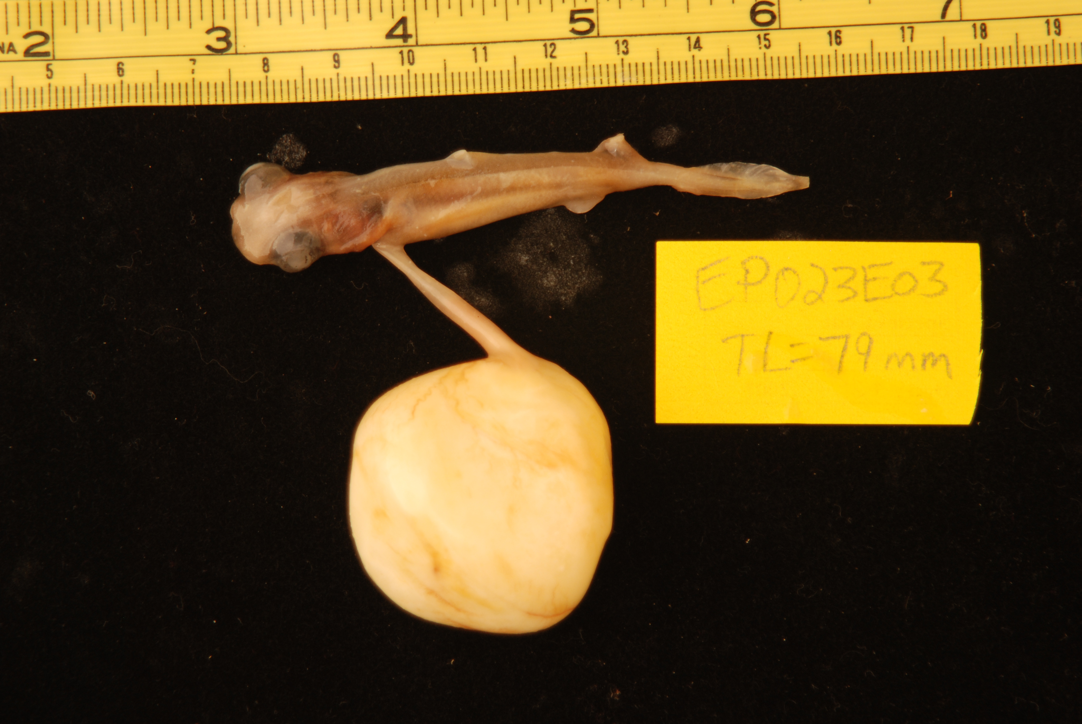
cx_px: 541
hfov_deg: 13.4
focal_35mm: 153
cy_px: 362
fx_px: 4604
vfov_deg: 9.0
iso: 200
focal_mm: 102
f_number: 5.6
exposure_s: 1/60
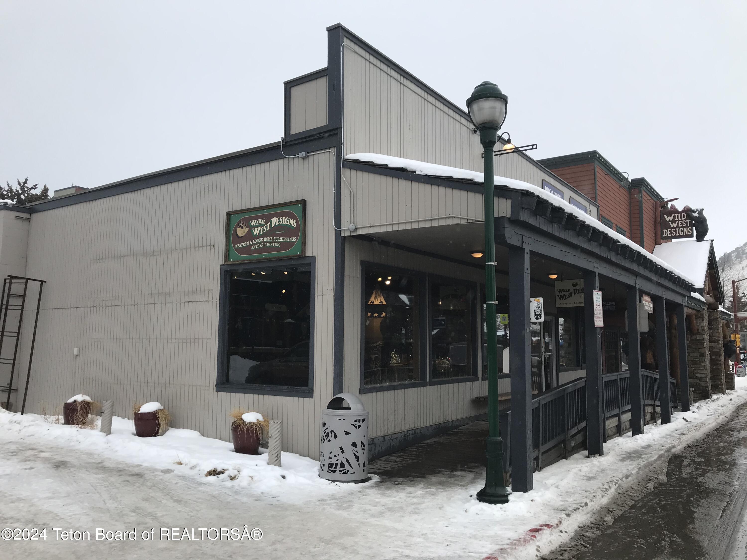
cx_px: 374
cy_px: 280
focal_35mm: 28
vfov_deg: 49.7
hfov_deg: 63.4
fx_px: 604
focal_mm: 3.99
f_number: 1.8
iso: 20
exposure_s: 1/958
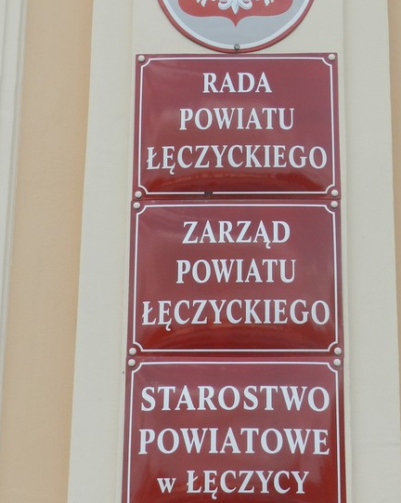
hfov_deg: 15.7
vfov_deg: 19.6
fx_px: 1455
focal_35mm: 98
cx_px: 206
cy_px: 205
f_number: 4.4
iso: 160
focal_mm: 9.4
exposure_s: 1/500
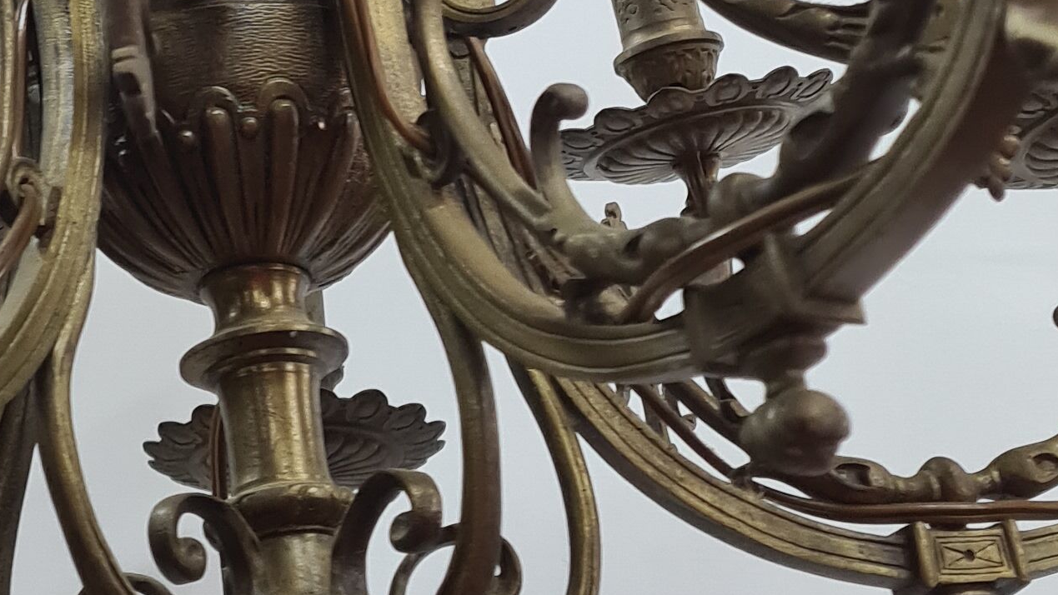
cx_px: 276
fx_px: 2525
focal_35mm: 90
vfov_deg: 13.0
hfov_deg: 23.4
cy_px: -196
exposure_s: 1/50
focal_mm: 5.4
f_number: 1.8
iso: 160
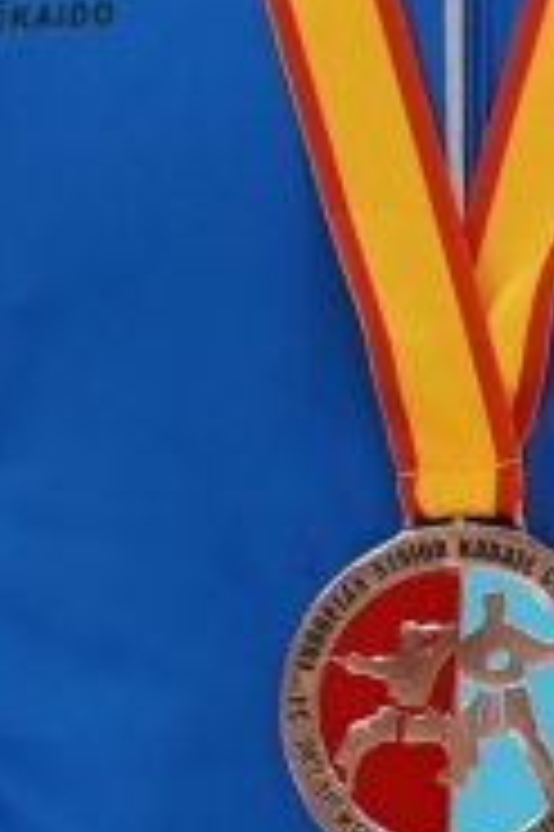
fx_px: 29970
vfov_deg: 1.6
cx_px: 748
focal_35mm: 1296
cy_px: 22
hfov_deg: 1.1
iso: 1250
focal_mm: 200
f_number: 2.8
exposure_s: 1/320
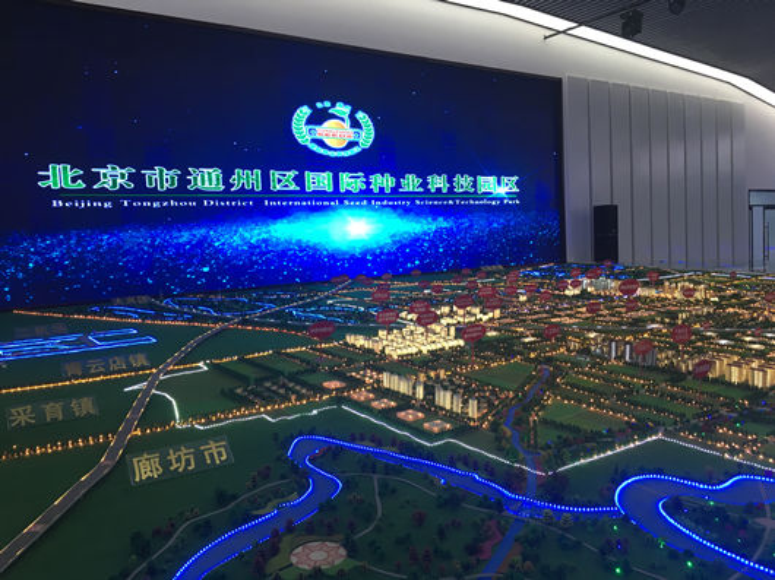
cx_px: 388
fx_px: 649
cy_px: 290
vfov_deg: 48.2
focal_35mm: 29
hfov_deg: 61.7
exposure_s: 1/33
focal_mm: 4.15
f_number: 2.2
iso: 40
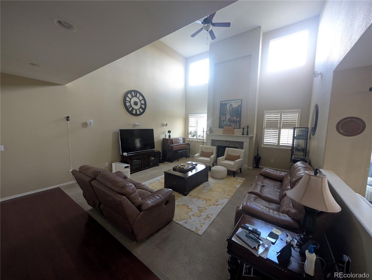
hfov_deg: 110.5
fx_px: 129
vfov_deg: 94.6
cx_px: 186
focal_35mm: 12
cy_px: 140
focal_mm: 2.02
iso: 286
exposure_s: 1/23.8
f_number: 1.7
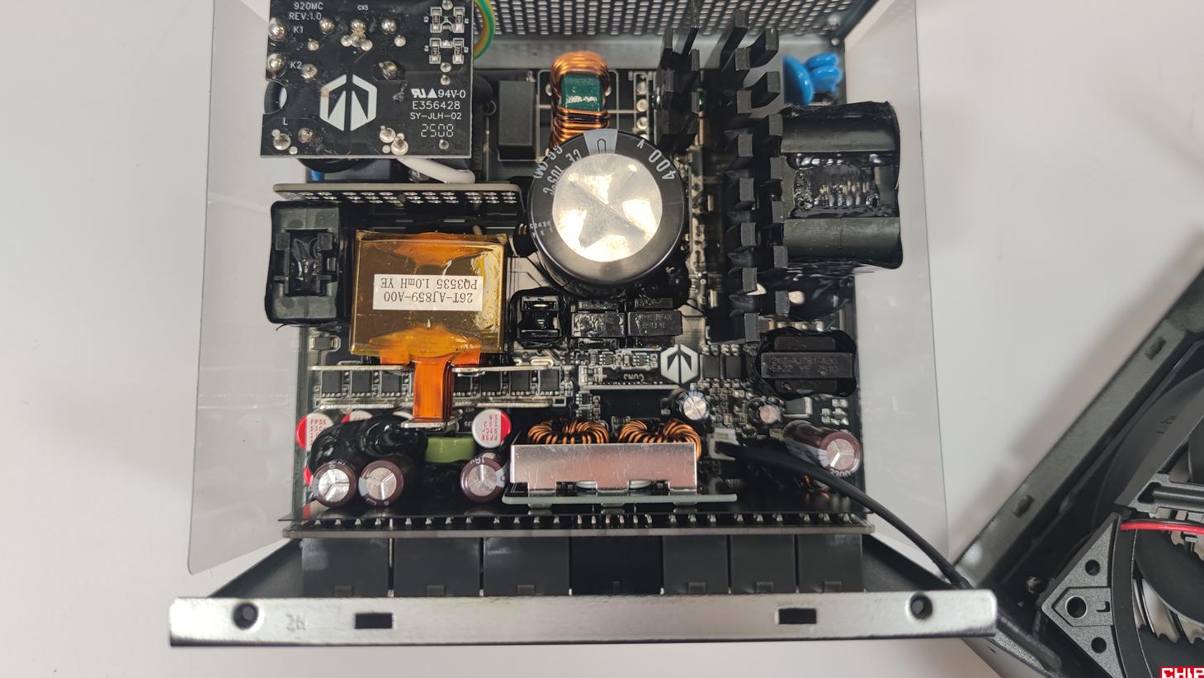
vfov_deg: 41.0
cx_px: 600
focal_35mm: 28
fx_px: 894
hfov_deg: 67.9
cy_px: 229
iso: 54
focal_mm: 6.78
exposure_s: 1/100
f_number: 1.85
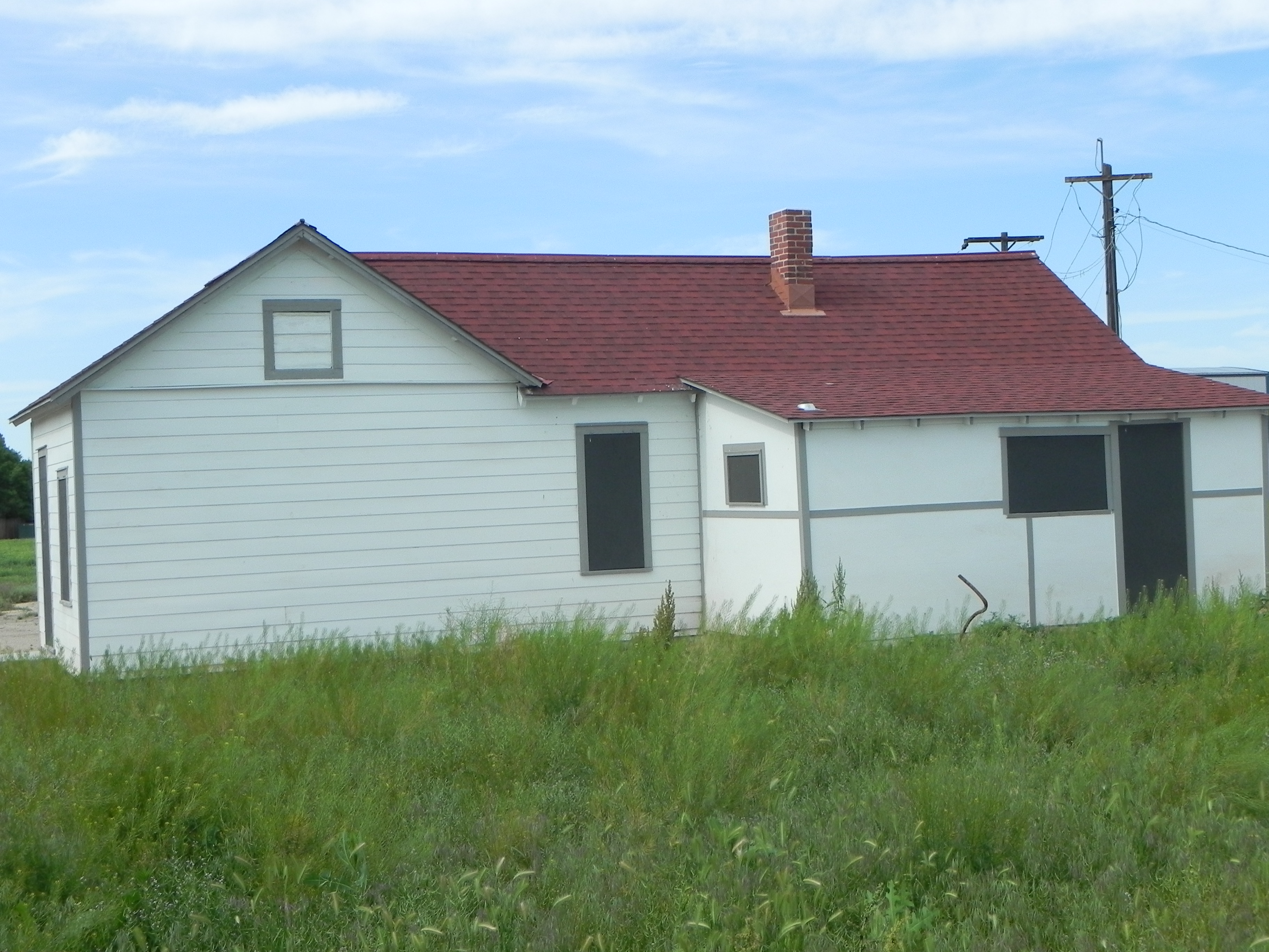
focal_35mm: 52
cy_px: 476
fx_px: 1906
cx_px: 634
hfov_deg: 36.8
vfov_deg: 28.0
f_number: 7.1
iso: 160
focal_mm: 9.2
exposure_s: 1/350
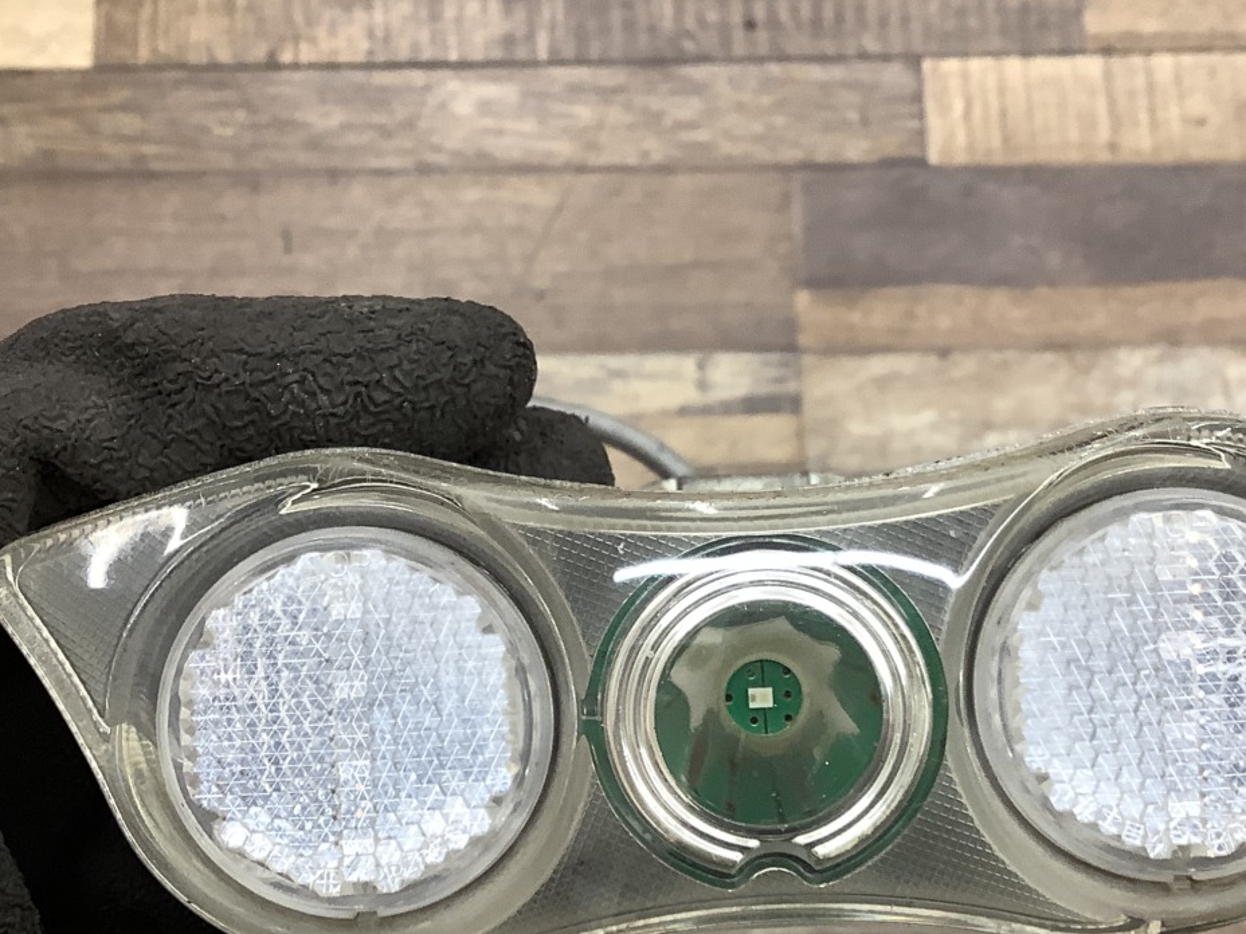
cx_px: 702
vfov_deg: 26.3
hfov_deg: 34.9
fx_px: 1980
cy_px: 690
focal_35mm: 55
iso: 100
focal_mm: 3.3
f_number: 2.4
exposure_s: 1/60
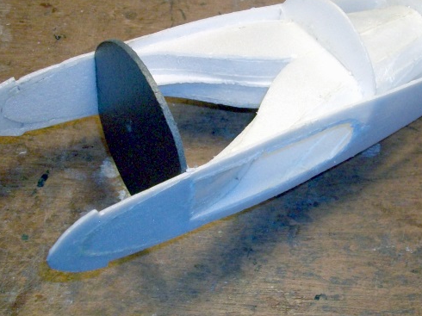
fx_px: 634
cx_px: 273
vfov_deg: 28.0
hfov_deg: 36.5
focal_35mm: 52
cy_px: 137
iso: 120
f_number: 2.8
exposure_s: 1/60
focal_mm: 5.7
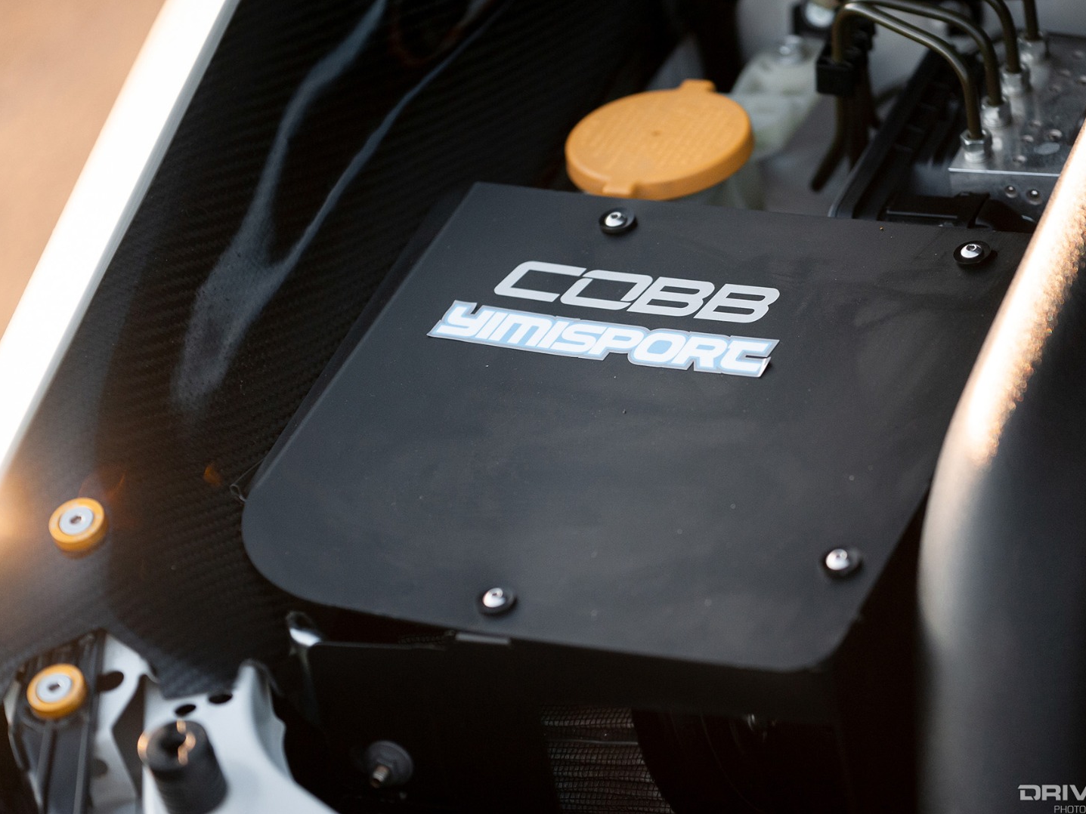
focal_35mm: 141
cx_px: 598
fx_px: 4424
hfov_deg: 14.0
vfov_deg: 10.5
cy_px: 407
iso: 1600
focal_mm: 130
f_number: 4
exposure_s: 1/640
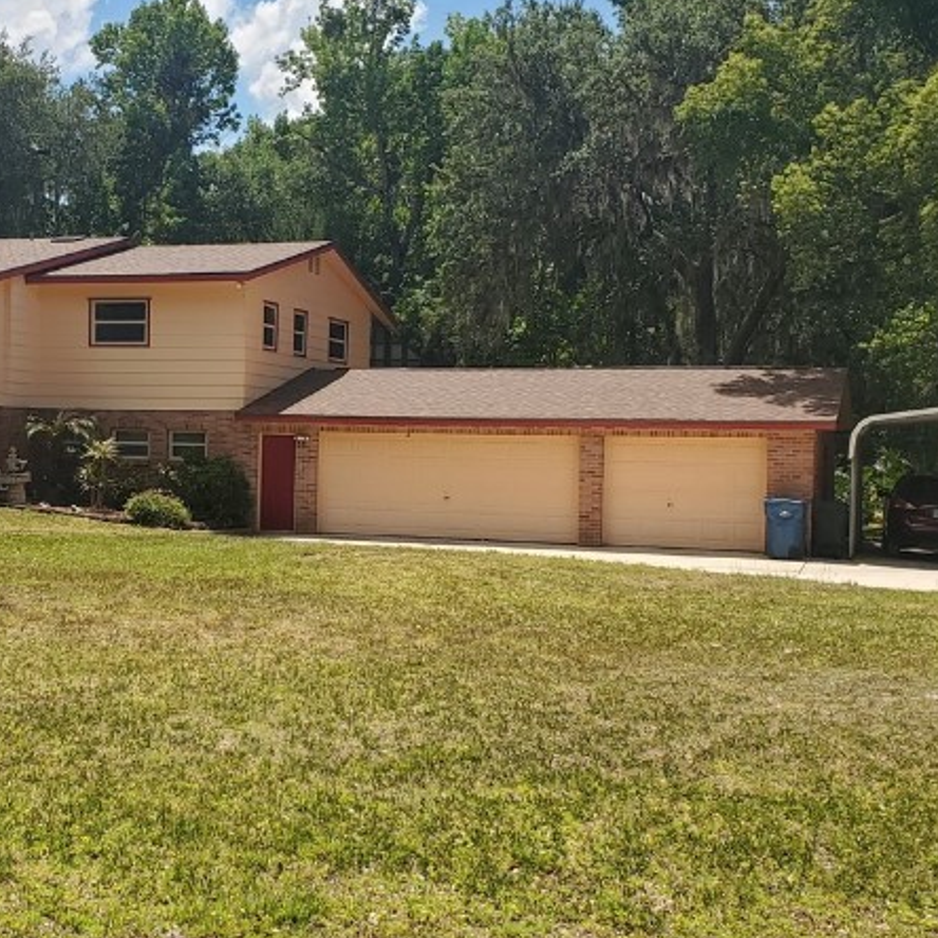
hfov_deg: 31.9
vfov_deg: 32.2
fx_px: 1625
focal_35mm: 53
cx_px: 311
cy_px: 450
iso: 50
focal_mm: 4.3
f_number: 2.4
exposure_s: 1/1325
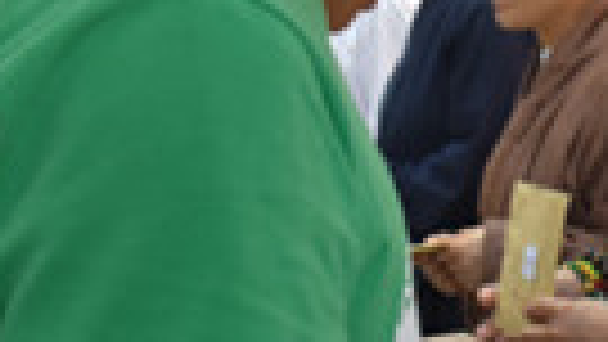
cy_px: 94
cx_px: 865
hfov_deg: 15.9
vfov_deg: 9.6
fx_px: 2032
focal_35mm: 126
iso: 800
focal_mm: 18
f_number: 4
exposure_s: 1/60
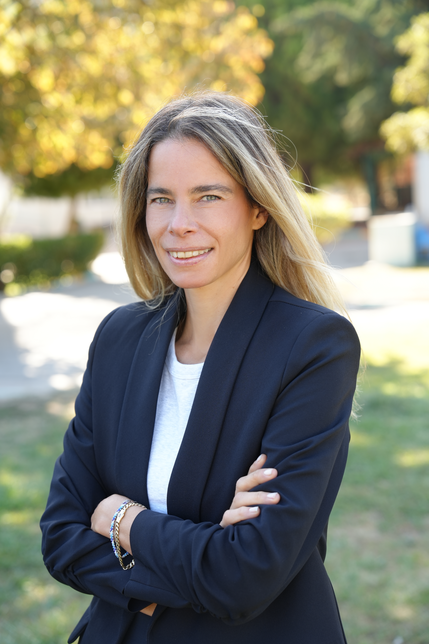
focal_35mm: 70
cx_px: 214
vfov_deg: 28.8
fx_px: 1251
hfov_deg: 19.5
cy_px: 322
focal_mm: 70
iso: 200
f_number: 4
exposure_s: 1/125
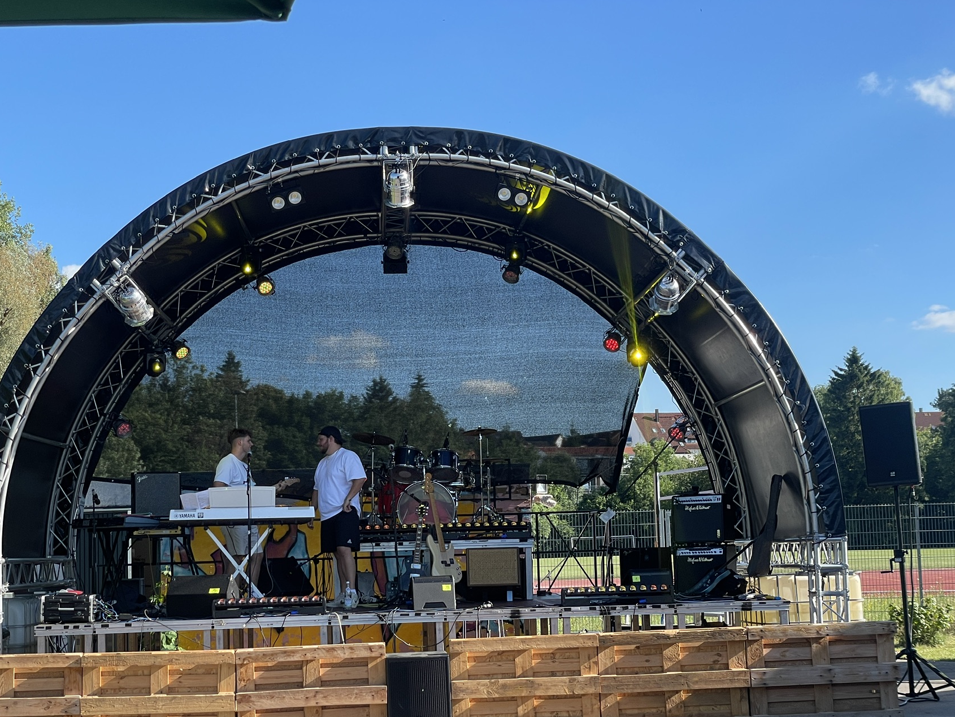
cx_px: 436
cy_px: 430
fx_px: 1738
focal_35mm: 63
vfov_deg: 23.3
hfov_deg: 30.7
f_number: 2
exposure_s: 1/749
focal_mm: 6
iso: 25
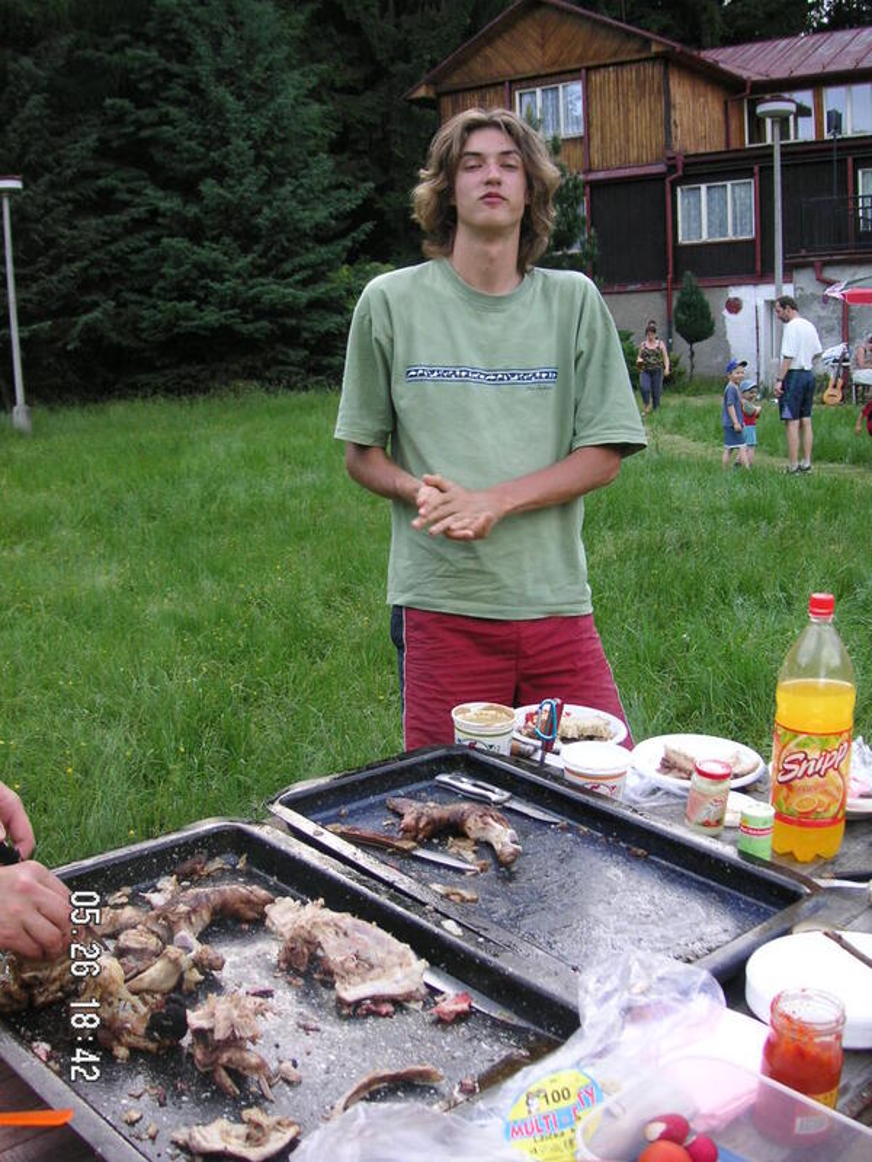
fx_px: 1243
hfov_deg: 38.7
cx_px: 436
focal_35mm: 37
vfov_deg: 50.1
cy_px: 581
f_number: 2.8
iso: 50
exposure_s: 1/180
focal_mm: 6.1
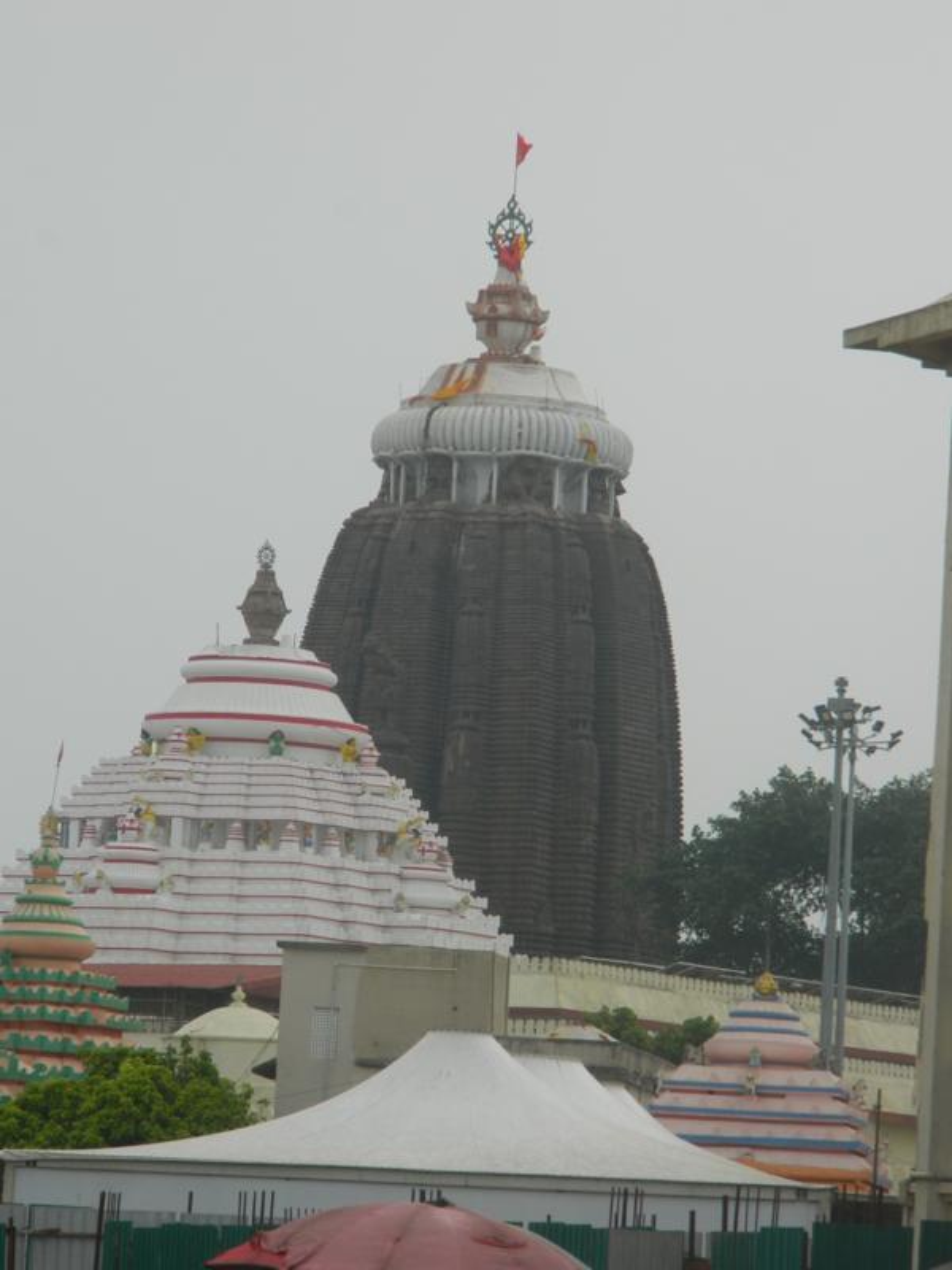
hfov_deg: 6.7
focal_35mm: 221
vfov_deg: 9.0
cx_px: 476
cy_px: 635
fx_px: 8104
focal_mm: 39.7
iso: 80
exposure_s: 1/640
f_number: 5.4
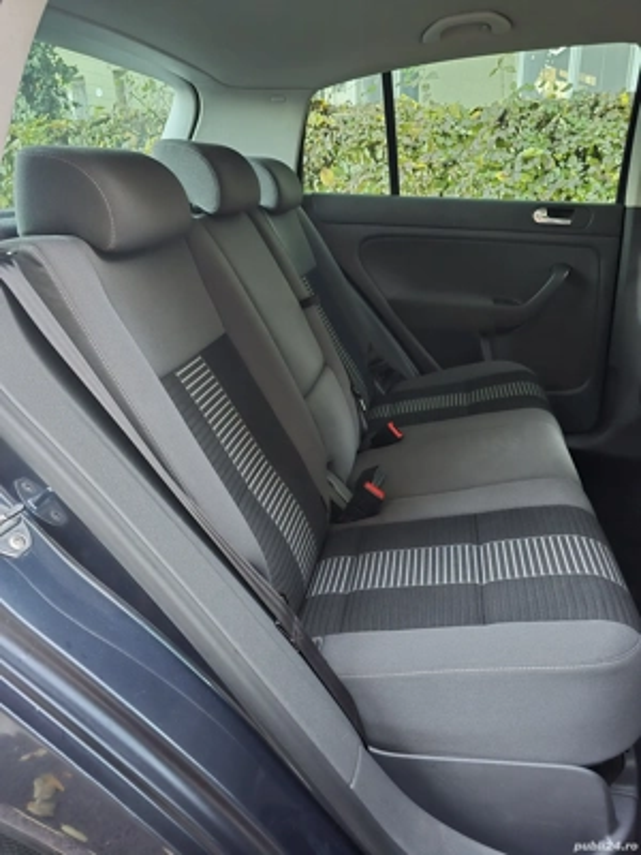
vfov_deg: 73.9
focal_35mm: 23
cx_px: 320
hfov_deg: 58.9
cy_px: 428
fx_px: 568
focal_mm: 6.3
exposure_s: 1/33.3
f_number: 1.7
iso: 2000
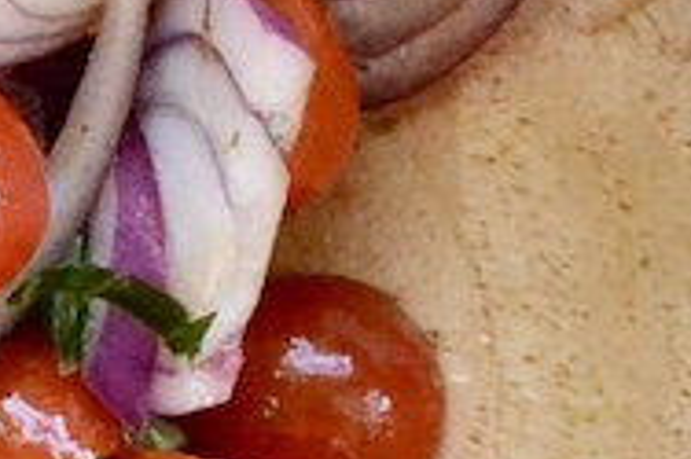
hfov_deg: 5.2
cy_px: 134
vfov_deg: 3.5
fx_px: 7441
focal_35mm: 388
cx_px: -809
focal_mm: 38
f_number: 10
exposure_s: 1/125
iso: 6400
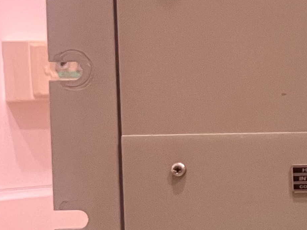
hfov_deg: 14.0
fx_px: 1011
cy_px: 166
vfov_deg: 13.0
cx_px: 653
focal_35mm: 114
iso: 400
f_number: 1.6
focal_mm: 5.1
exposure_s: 1/33
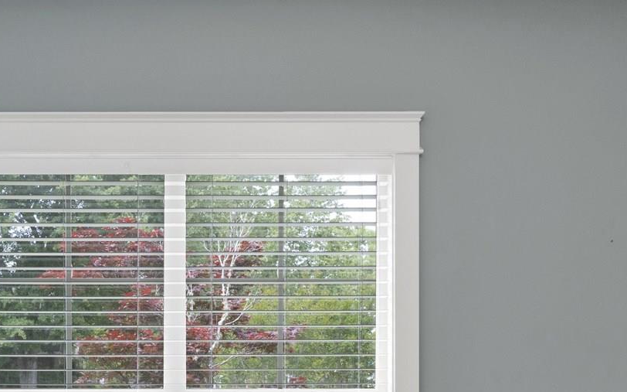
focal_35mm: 54
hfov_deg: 36.8
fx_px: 922
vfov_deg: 23.1
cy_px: 377
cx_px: 175
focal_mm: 14
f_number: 11
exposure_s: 1/6
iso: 400
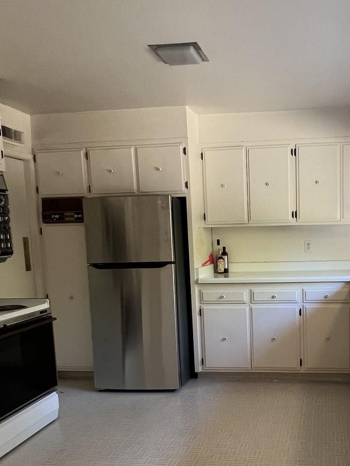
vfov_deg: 57.6
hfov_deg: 43.5
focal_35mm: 31
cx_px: 275
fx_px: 418
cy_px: 293
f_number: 1.8
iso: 125
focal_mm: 1.57
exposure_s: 1/60
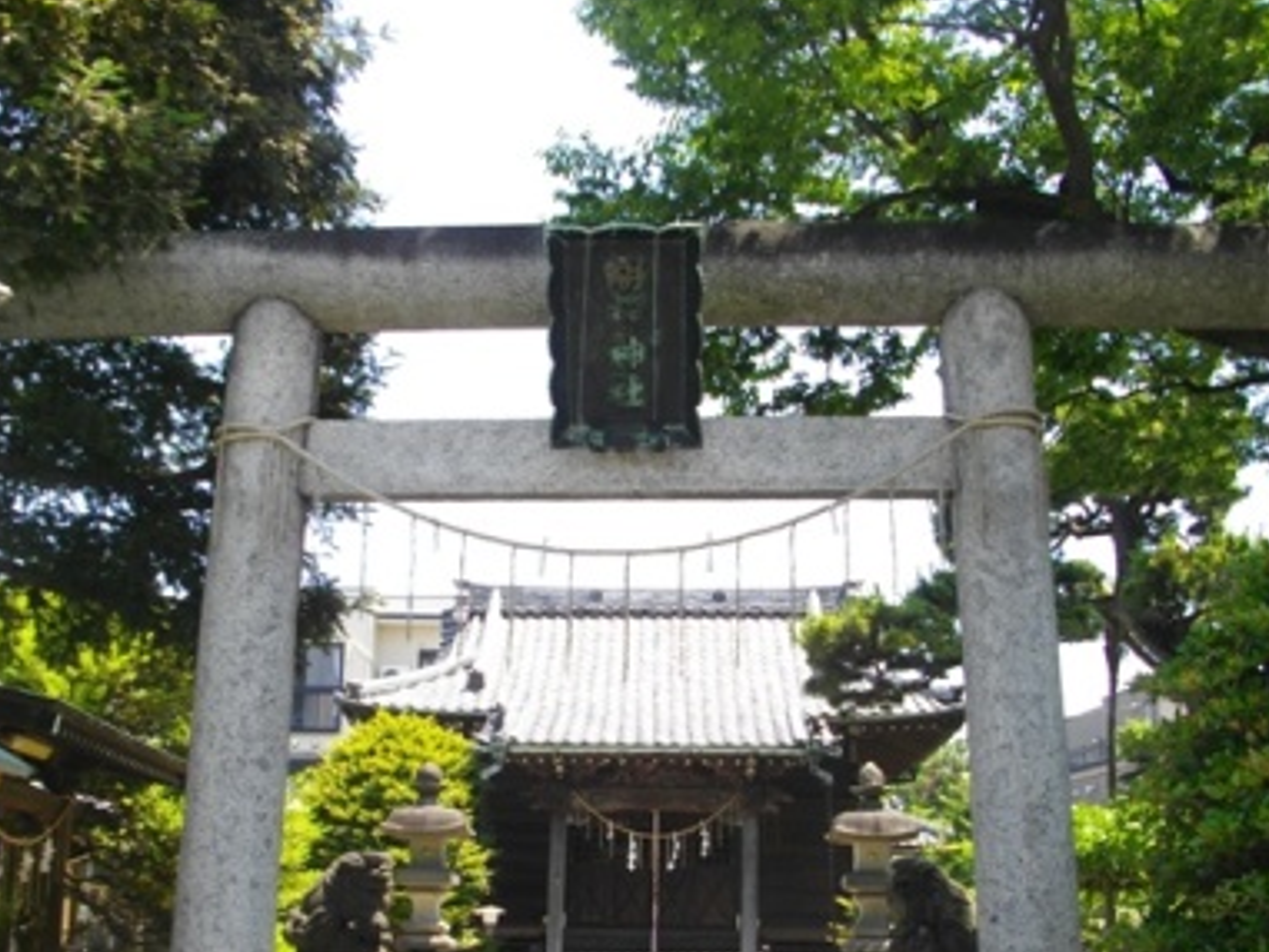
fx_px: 1540
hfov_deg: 44.8
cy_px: 578
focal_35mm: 42
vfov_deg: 34.2
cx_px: 630
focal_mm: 5.7
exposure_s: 1/320
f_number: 2.9
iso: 100
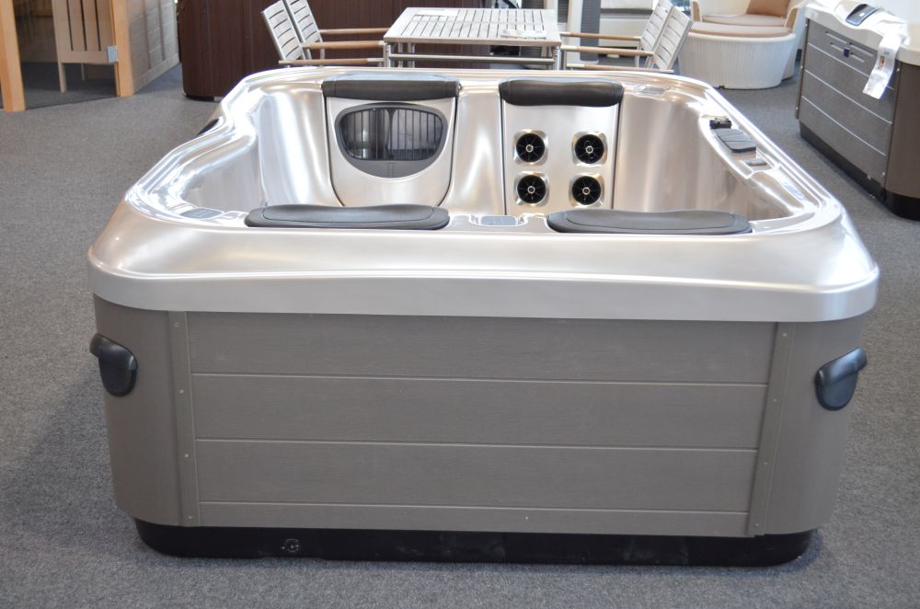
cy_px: 304
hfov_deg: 43.7
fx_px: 1147
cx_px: 460
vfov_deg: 29.7
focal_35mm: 45
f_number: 4.5
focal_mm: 30
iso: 1600
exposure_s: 1/60
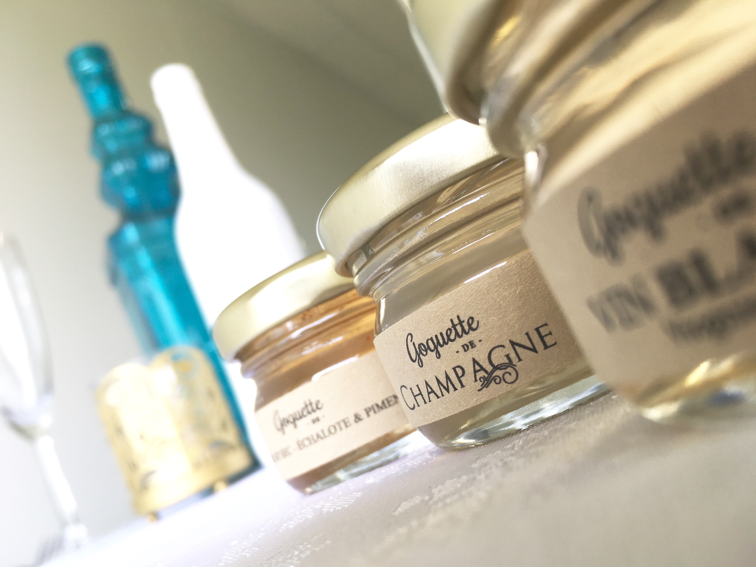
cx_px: 378
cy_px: 284
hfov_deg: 61.7
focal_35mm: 29
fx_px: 633
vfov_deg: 48.2
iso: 25
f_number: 2.2
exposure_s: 1/100
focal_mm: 4.15
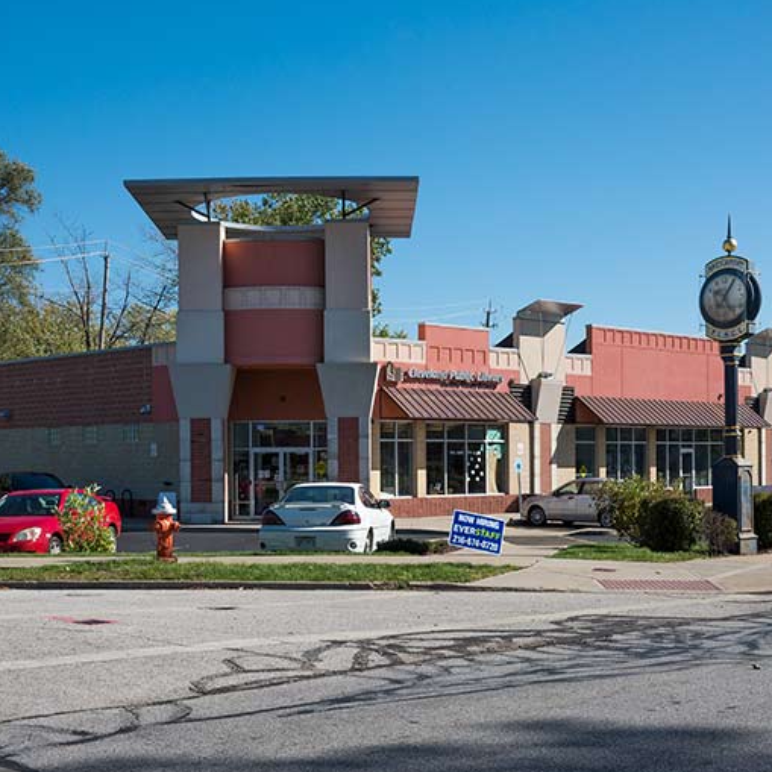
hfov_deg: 38.1
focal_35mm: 44
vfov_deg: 38.3
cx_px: 475
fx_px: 1110
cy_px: 384
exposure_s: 1/800
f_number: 13
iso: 200
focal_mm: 34
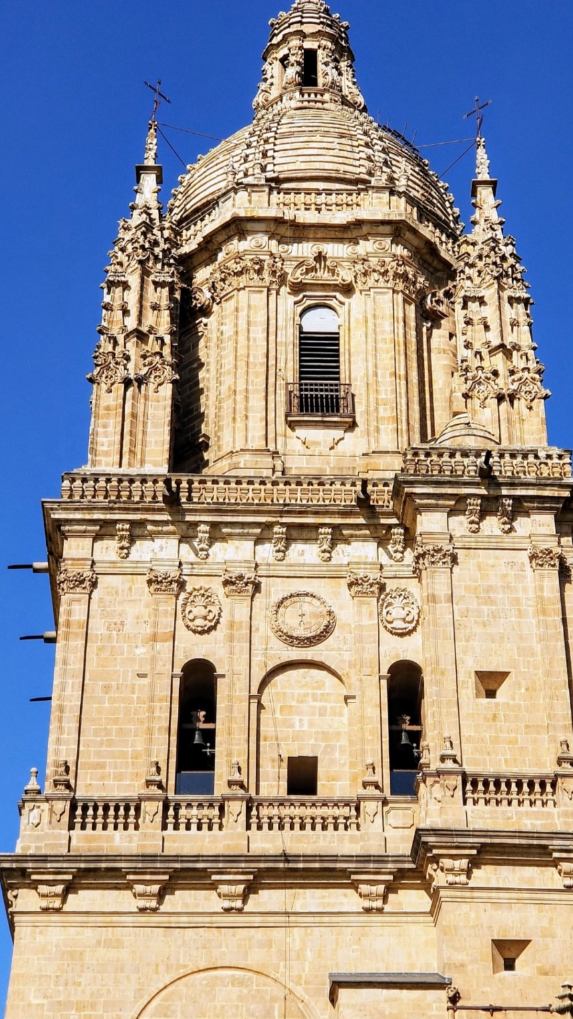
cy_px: 457
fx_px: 2025
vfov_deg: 28.2
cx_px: 341
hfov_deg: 16.1
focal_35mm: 75
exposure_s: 1/762
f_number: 2.4
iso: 25
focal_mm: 6
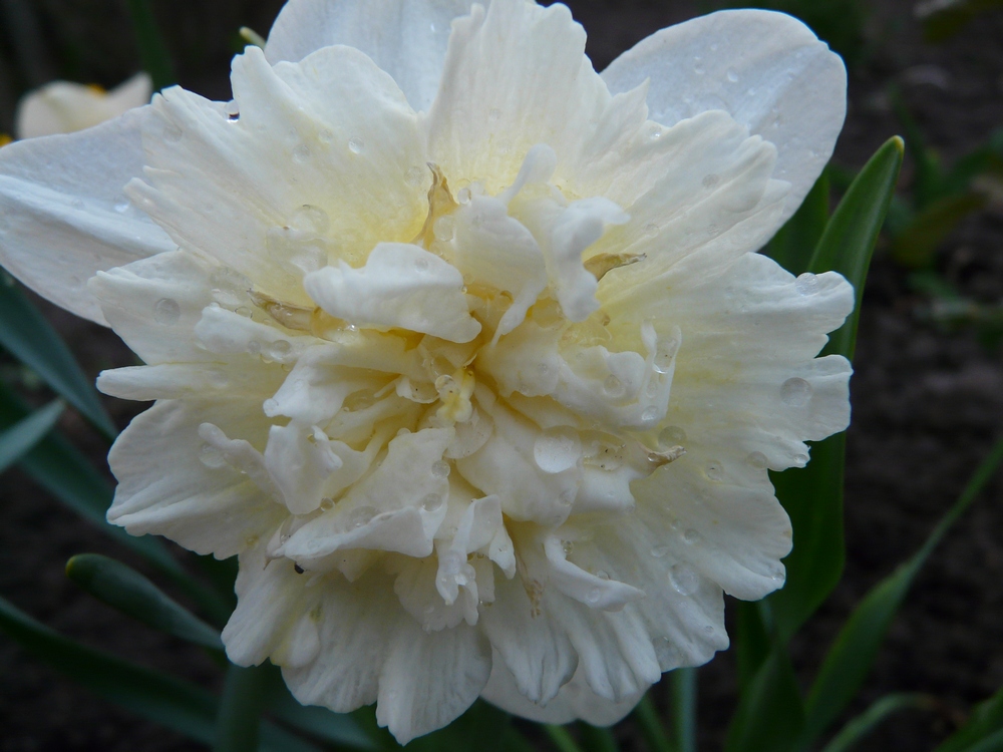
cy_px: 376
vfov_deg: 49.7
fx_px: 811
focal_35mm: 28
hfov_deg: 63.4
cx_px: 502
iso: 100
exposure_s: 1/60
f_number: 2.8
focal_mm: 4.6
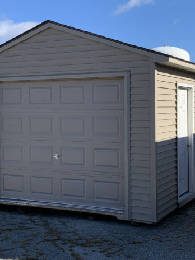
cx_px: 98
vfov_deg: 67.3
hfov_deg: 53.1
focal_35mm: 26
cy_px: 130
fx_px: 195
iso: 25
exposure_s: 1/1560
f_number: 1.8
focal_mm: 4.25
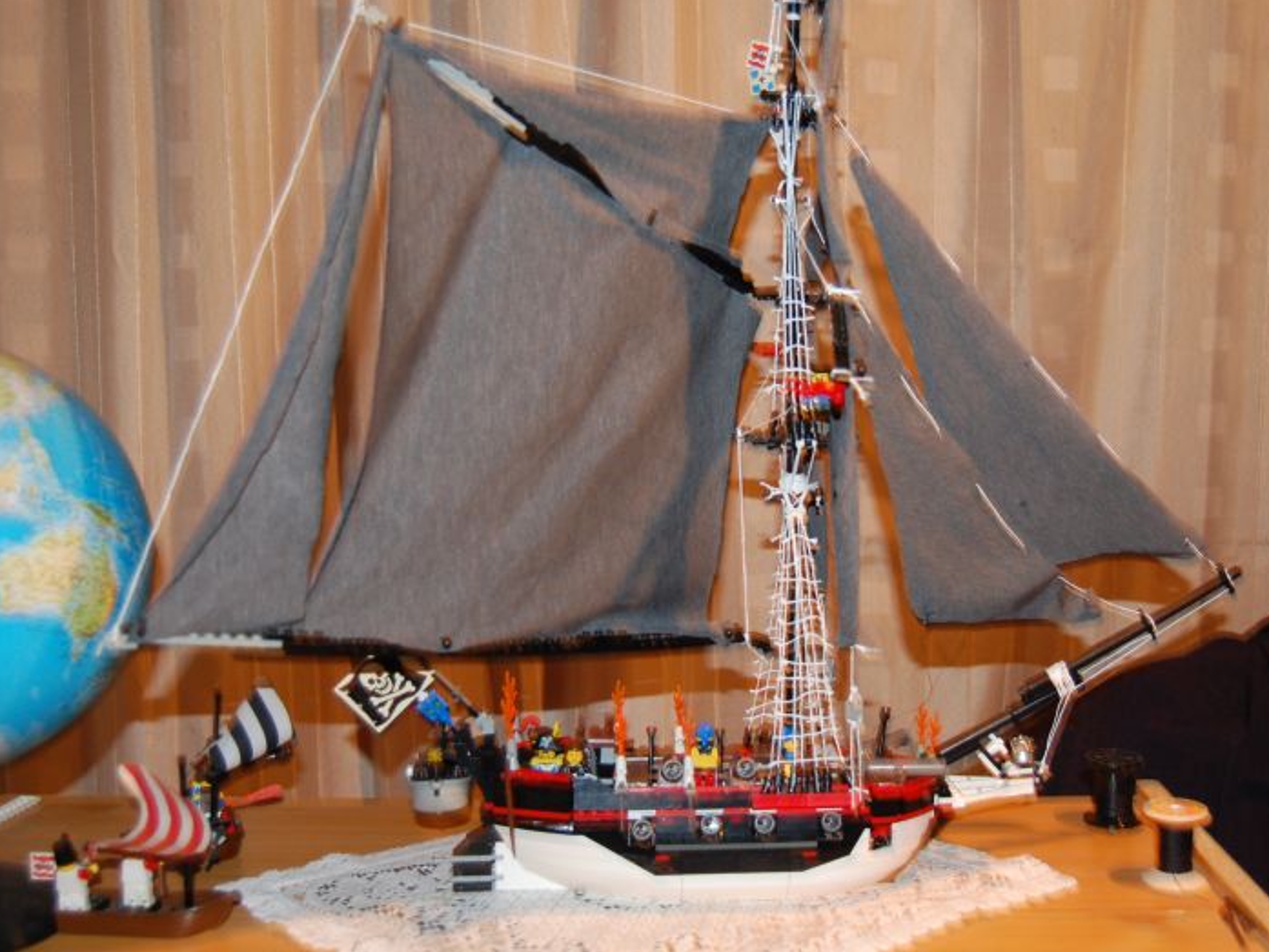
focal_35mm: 43
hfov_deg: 43.8
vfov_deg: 33.6
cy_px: 475
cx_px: 714
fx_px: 1577
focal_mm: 26
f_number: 4
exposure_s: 1/10
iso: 800
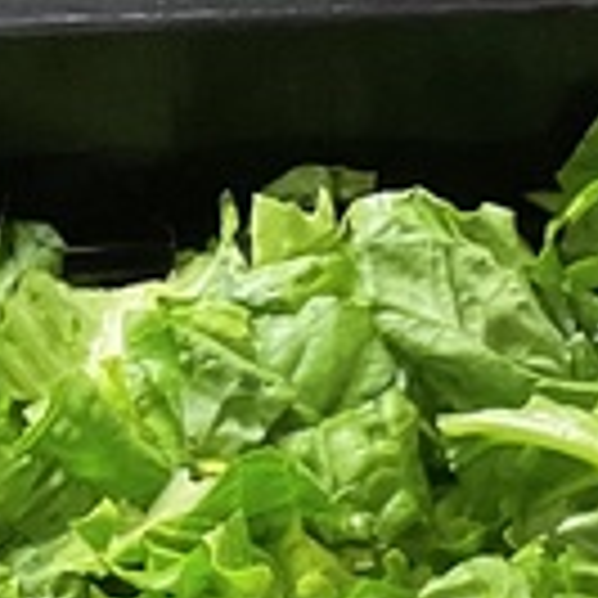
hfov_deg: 8.8
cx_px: -72
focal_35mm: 197
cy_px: 85
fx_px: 3850
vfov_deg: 8.9
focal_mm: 3
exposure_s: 1/40
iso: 250
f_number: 1.8
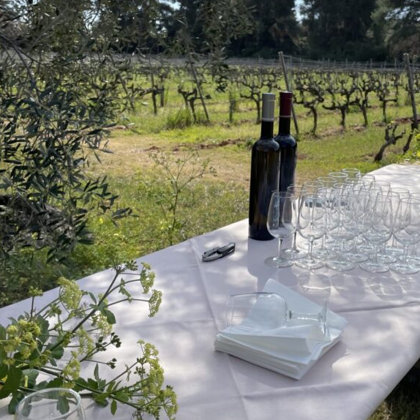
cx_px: 276
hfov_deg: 40.5
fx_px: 563
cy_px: 190
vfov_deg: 40.9
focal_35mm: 41
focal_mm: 4.2
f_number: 1.6
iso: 32
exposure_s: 1/3300
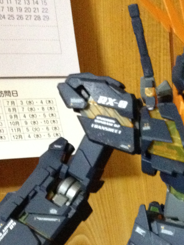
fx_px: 752
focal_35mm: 106
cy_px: 264
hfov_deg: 13.5
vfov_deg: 17.9
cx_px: 225
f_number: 2.4
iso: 640
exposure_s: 1/15
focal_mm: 4.28
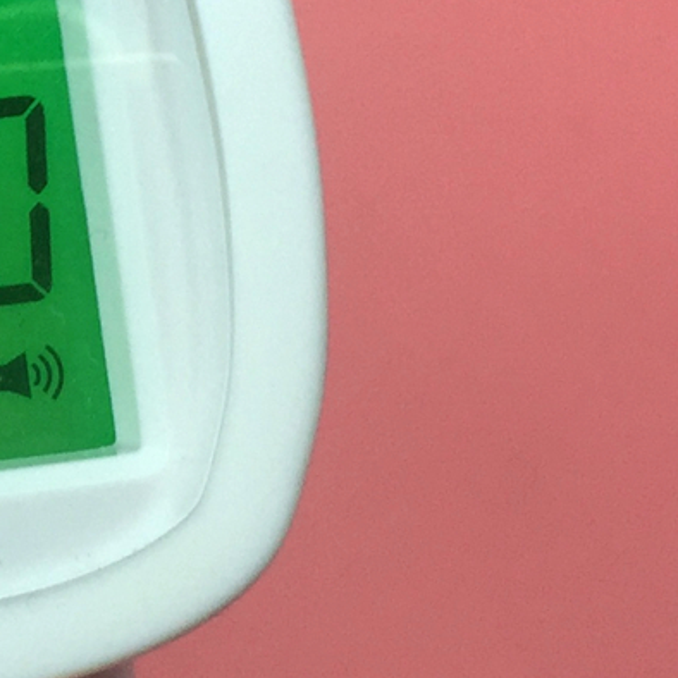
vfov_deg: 13.4
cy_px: 203
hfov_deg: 12.2
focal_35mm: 130
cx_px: -589
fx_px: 2881
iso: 32
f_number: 2.2
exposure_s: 1/100
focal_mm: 4.15
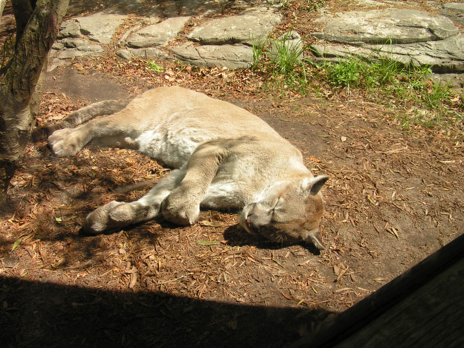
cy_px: 174
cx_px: 232
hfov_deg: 49.0
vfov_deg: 37.7
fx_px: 509
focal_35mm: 38
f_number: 5.6
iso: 50
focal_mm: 6.3
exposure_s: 1/125
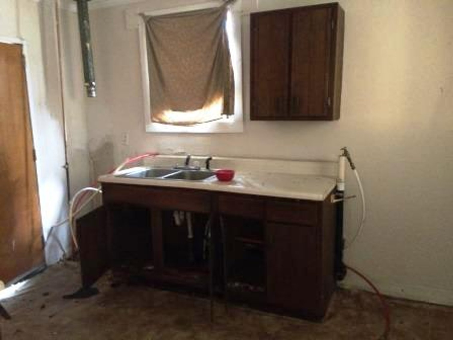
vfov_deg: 48.2
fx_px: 380
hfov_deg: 61.7
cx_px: 226
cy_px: 170
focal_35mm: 29
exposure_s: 1/15
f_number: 2.2
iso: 640
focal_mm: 4.15
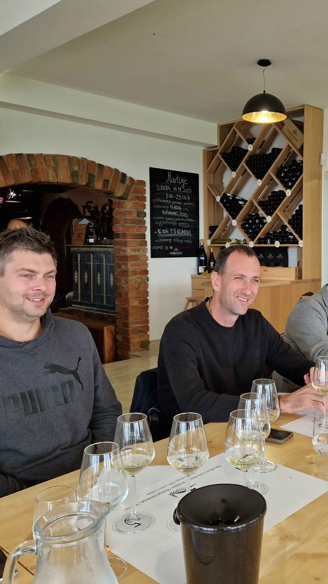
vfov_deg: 58.0
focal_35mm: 34
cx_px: 272
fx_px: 526
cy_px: 293
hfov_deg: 33.4
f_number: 1.8
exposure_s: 1/100
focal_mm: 5.4
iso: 125
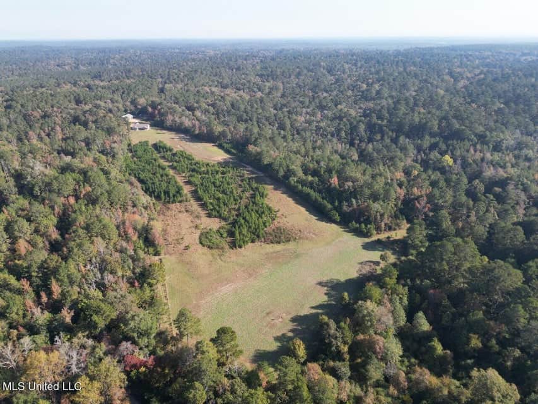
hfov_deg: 71.6
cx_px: 269
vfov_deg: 56.8
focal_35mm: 24
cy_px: 202
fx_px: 373
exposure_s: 1/1250
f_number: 1.7
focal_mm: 6.72
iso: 200
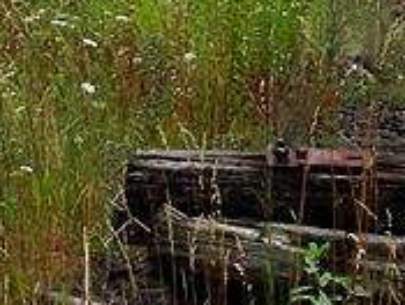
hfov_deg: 9.0
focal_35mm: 219
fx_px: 2568
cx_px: 164
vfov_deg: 6.7
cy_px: -224
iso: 50
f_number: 4
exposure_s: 1/162
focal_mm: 8
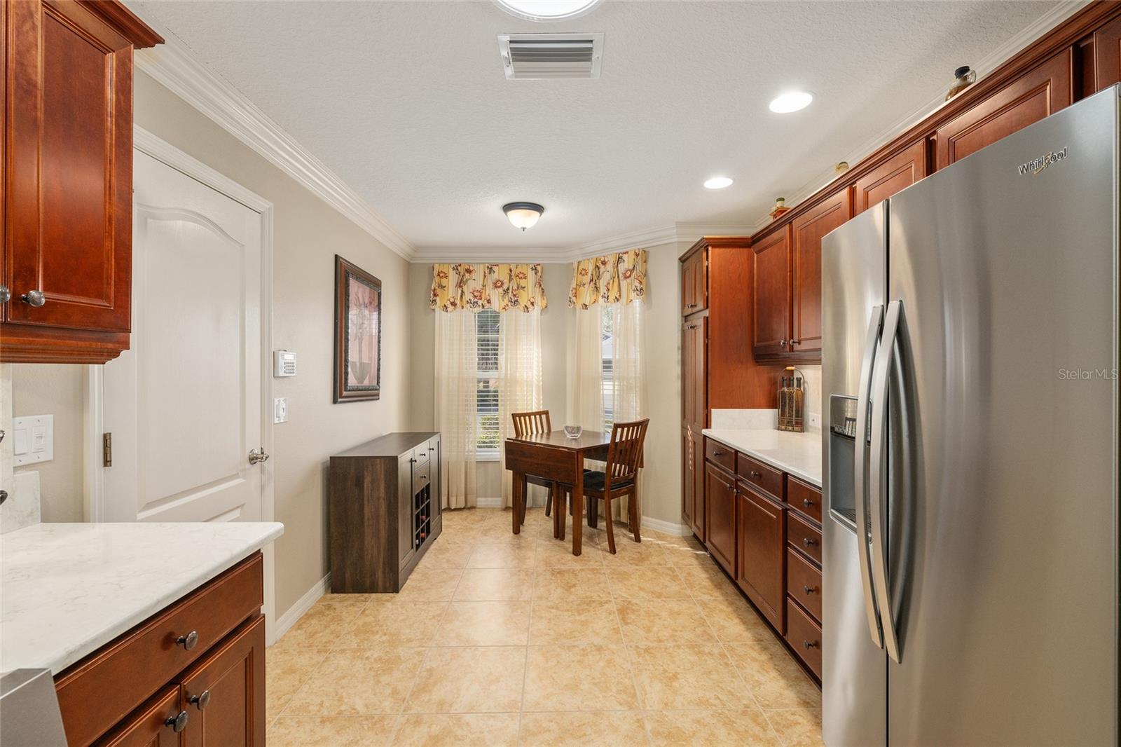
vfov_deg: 73.7
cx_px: 560
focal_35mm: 16
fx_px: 498
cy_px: 374
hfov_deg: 96.7
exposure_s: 1/25
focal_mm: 16
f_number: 8
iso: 500
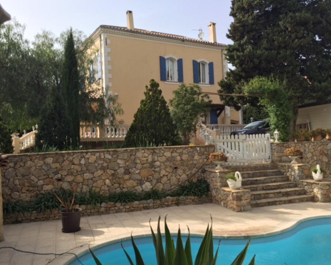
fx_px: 304
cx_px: 155
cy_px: 133
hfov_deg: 57.1
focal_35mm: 31
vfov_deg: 47.1
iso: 32
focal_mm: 4.15
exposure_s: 1/1130
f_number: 2.2
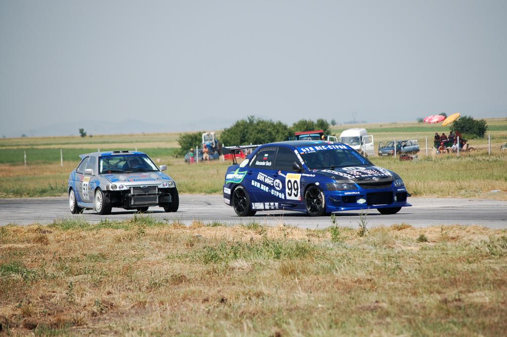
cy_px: 168
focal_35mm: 188
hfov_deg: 11.0
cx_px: 254
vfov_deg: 7.3
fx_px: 2638
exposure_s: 1/1250
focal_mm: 125
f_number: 5
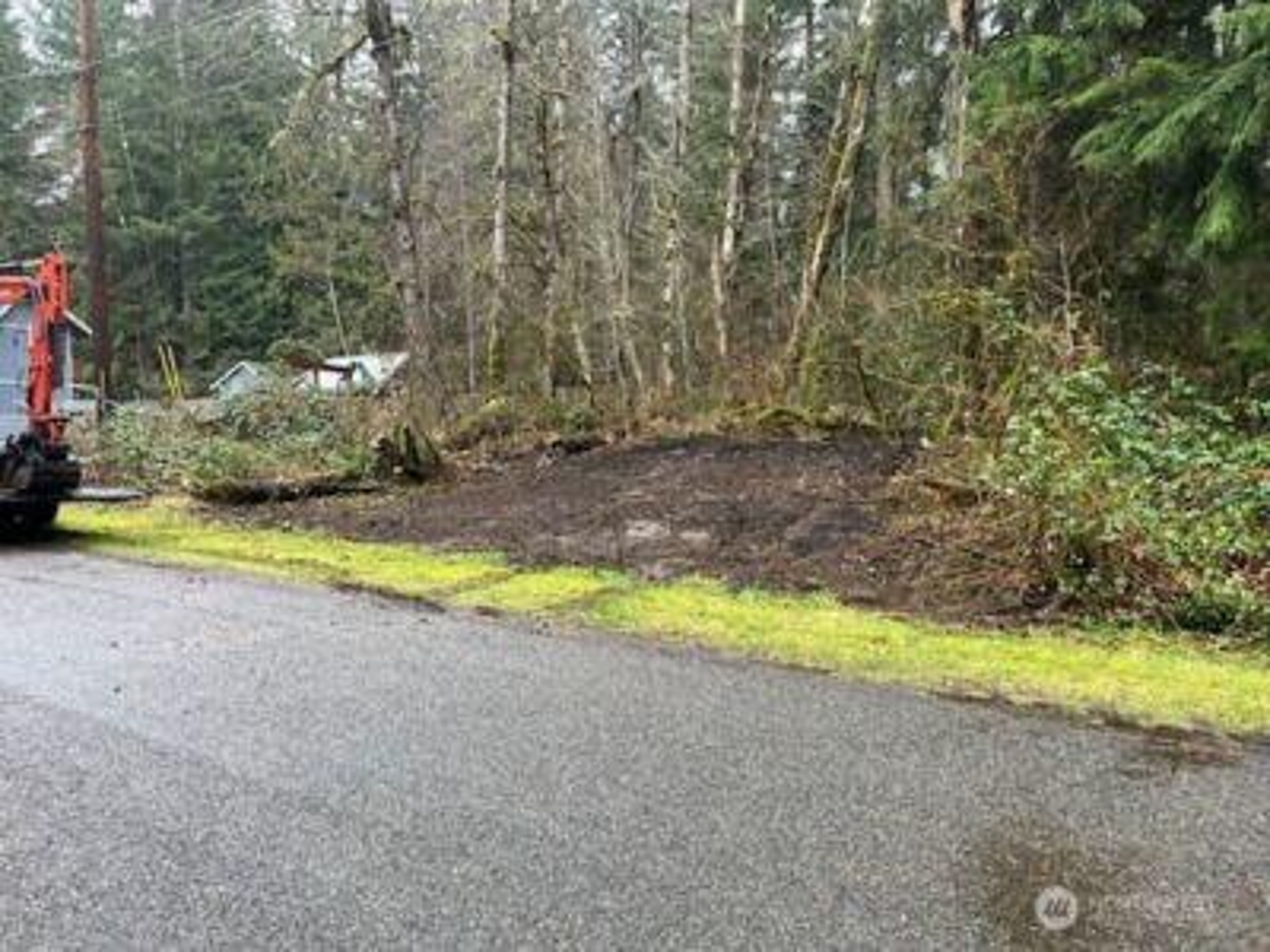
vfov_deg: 53.1
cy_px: 476
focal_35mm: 26
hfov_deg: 67.3
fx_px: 954
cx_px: 635
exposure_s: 1/121
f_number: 1.6
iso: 100
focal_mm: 5.1
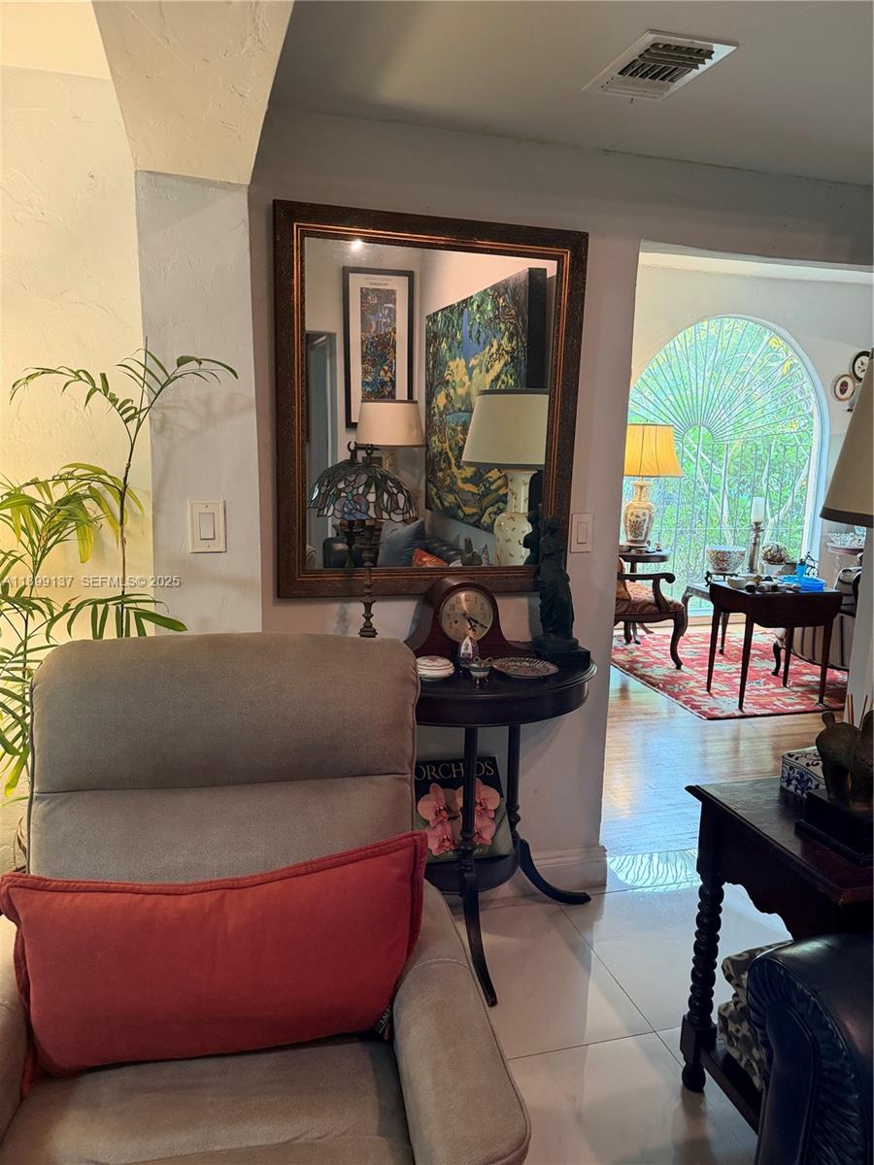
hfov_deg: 56.8
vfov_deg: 71.6
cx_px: 437
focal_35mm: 24
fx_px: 808
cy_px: 582
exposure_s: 1/60
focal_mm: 6.76
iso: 500
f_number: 1.78
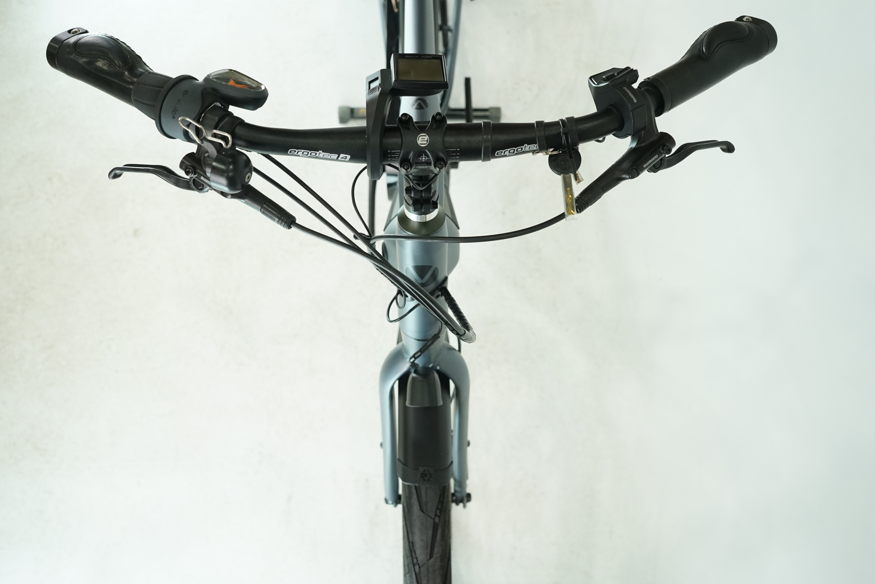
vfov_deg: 42.3
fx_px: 753
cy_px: 292
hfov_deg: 60.3
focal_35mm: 31
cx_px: 438
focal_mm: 31
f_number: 5.6
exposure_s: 1/200
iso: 1600
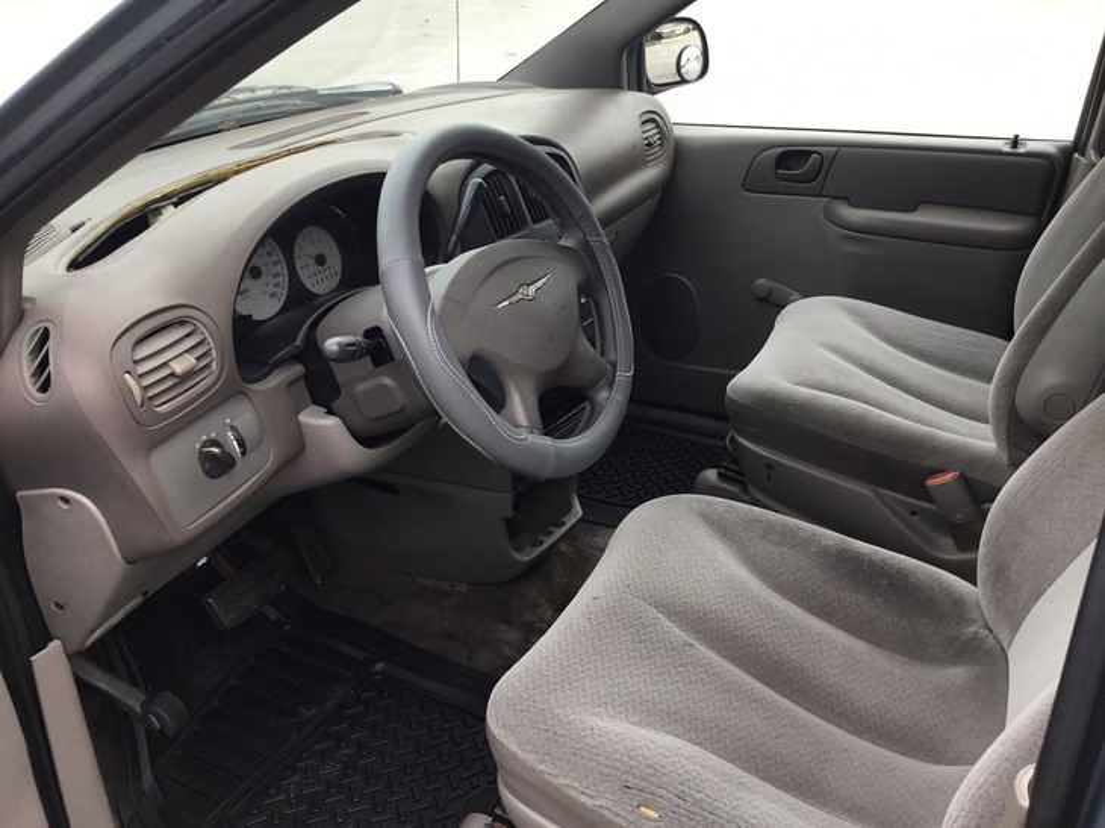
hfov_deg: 58.4
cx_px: 552
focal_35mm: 31
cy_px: 414
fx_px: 989
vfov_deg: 45.4
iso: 25
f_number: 2.4
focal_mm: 3.3
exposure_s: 1/120
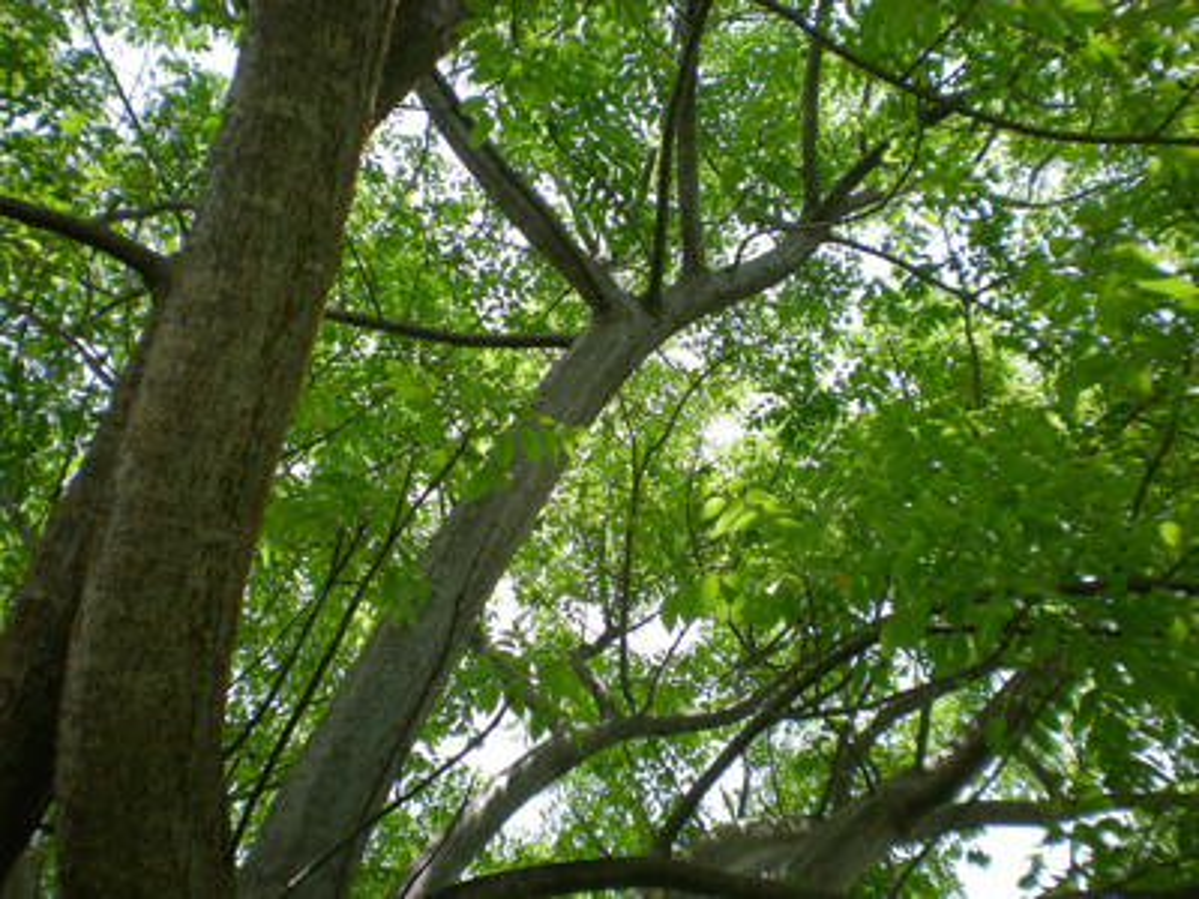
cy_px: 450
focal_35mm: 38
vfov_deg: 37.7
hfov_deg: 49.0
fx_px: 1316
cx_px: 600
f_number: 4.6
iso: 50
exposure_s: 1/190
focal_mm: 6.3
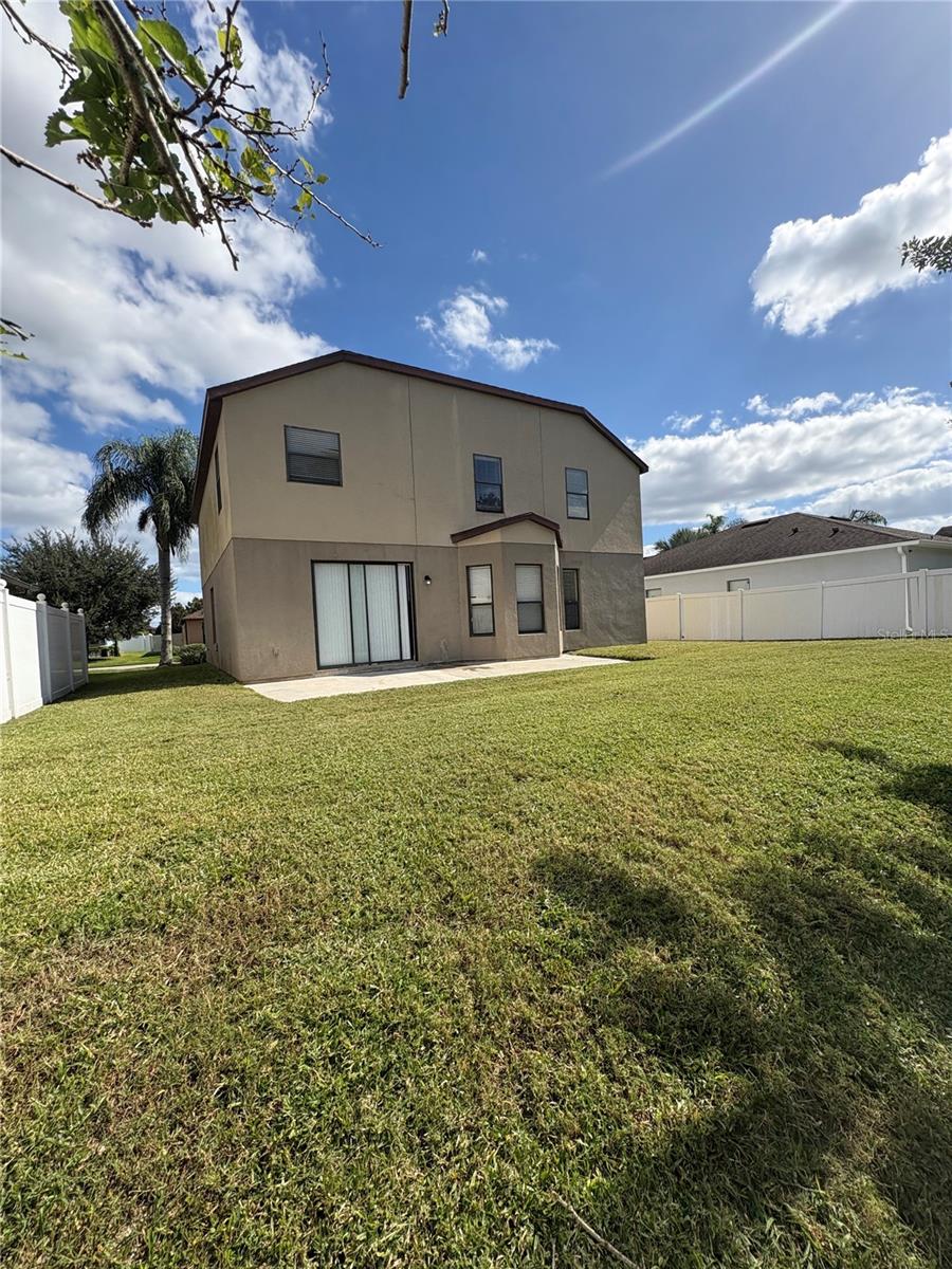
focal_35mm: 14
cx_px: 476
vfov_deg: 102.1
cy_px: 634
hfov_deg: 85.7
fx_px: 513
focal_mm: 2.22
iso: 50
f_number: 2.2
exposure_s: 1/1748
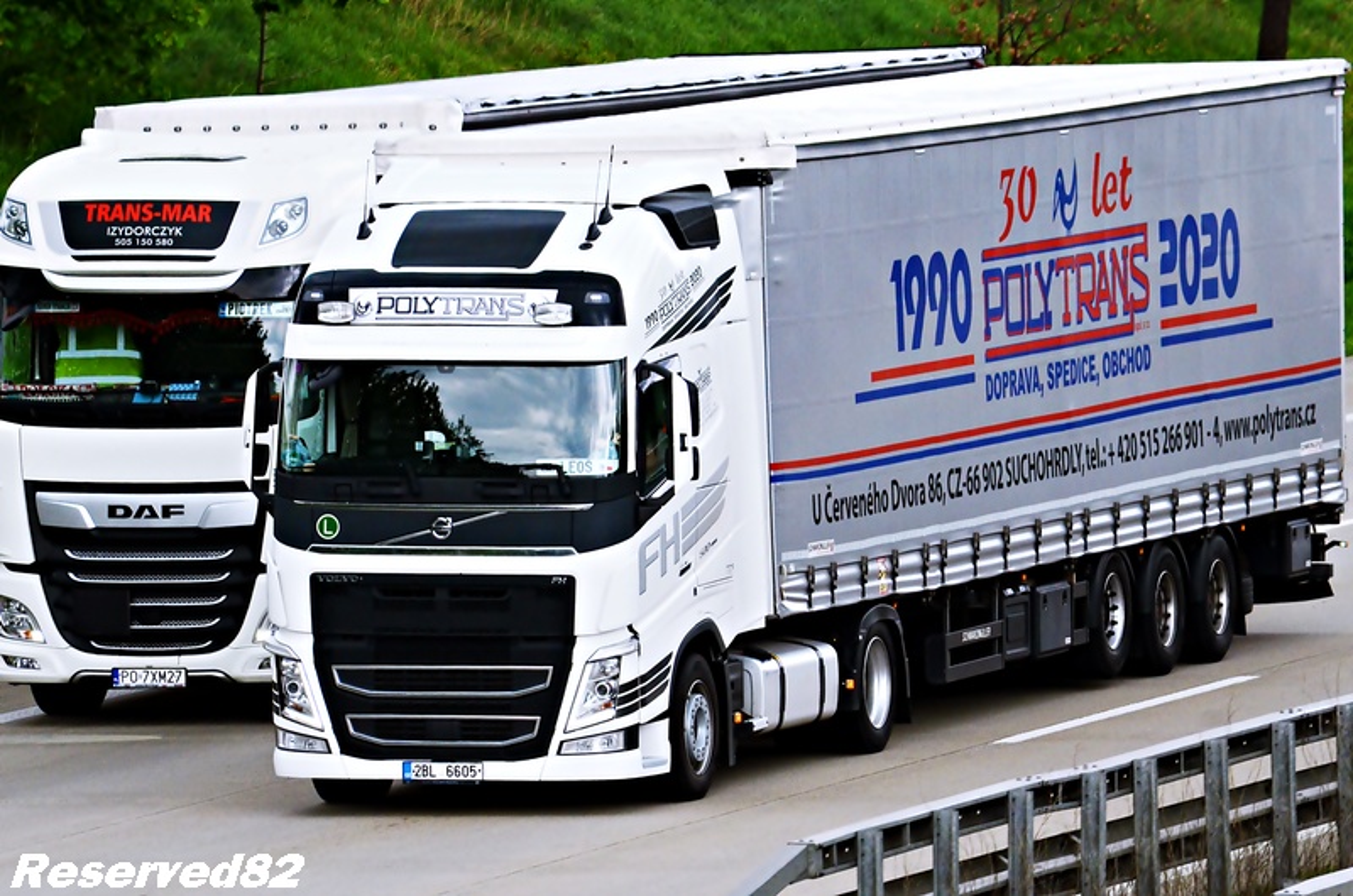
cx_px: 676
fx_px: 12378
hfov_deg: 6.3
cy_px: 448
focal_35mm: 330
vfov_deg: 4.1
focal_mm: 220
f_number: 10
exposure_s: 1/640
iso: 800
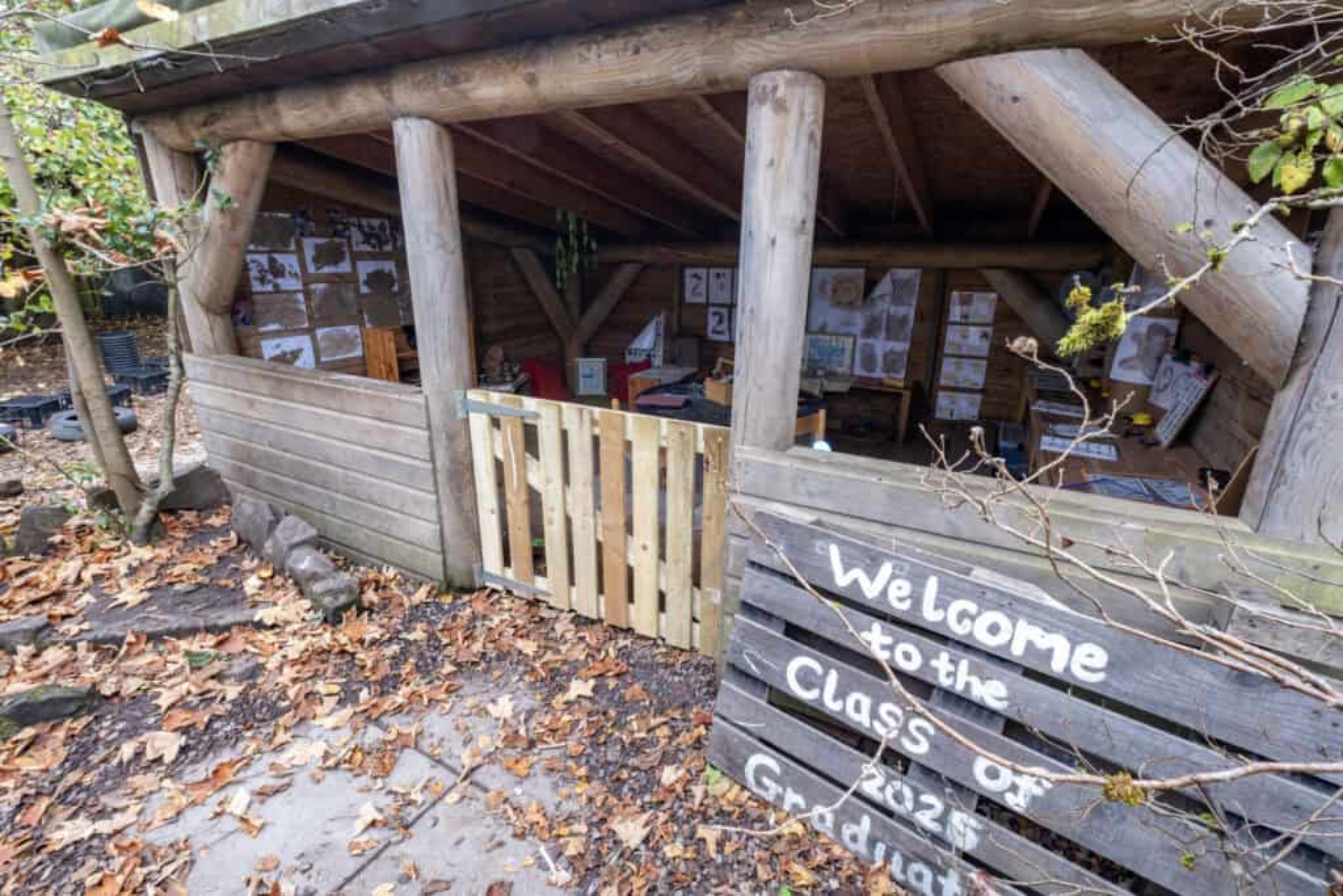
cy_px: 448
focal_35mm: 15
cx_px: 672
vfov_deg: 77.3
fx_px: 560
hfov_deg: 100.4
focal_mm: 10
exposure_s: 1.3
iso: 125
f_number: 10
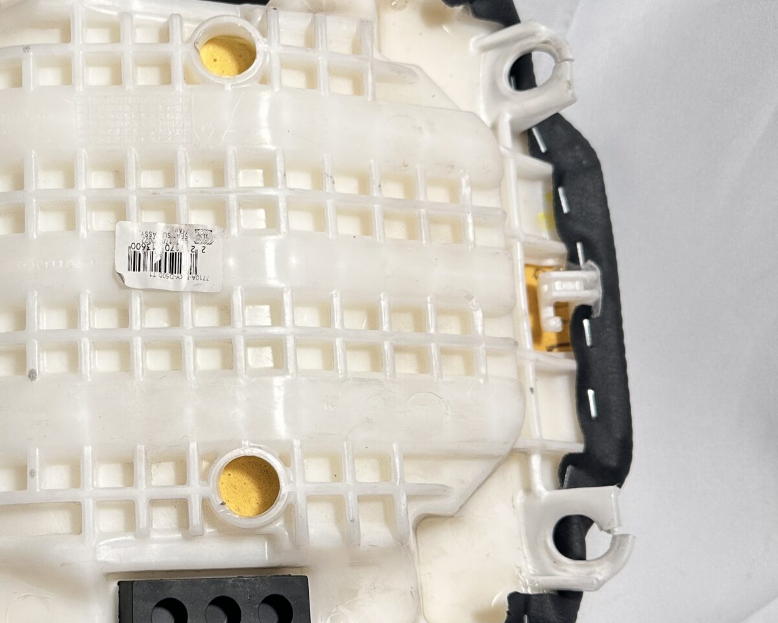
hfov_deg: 36.2
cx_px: 171
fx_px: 1152
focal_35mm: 50
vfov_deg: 30.3
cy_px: 327
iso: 80
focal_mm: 6.86
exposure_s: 1/185
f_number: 1.78
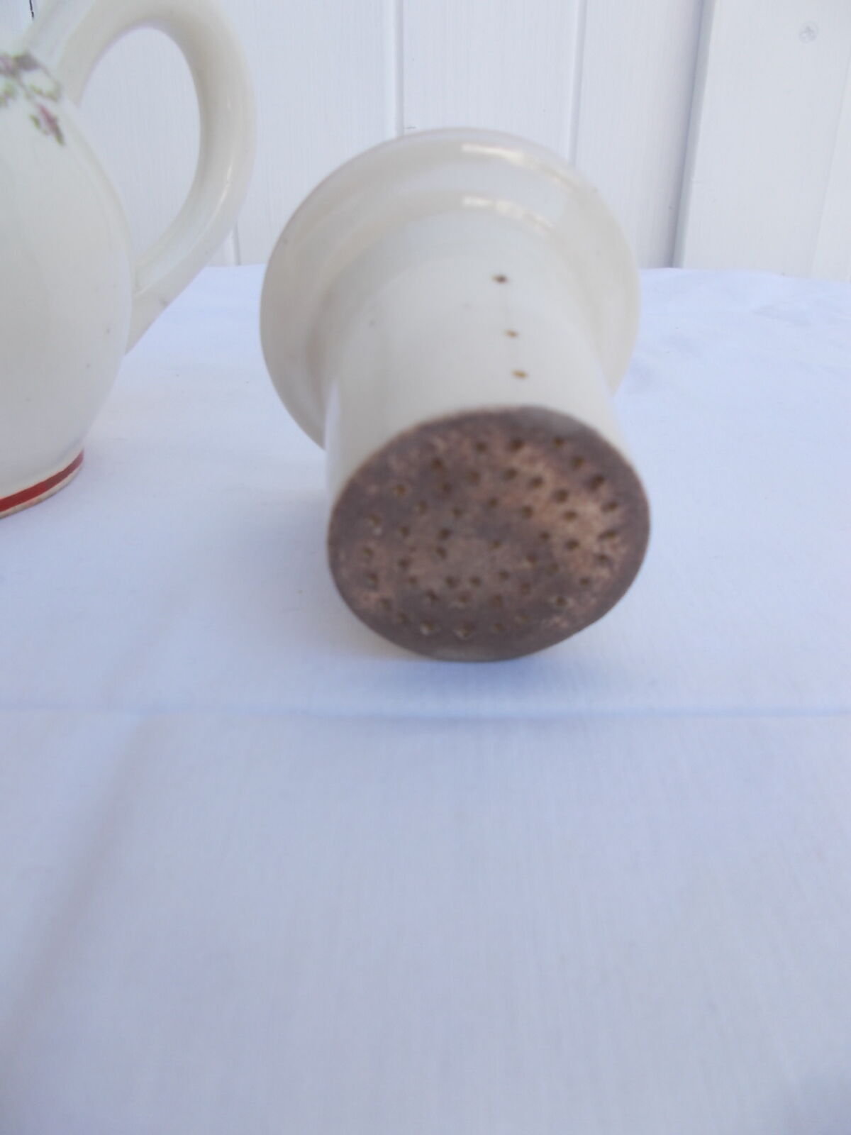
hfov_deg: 53.1
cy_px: 568
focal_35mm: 26
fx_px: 852
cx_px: 426
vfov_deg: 67.3
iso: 80
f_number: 3.2
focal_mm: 4.6
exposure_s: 1/125
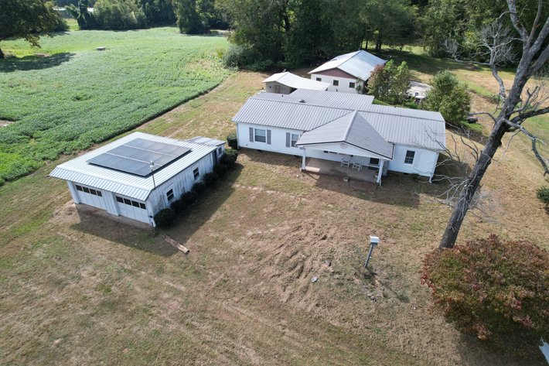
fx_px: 335
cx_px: 274
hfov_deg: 78.6
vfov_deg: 57.2
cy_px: 183
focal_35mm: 22
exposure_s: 1/640
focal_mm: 8.38
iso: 100
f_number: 2.8
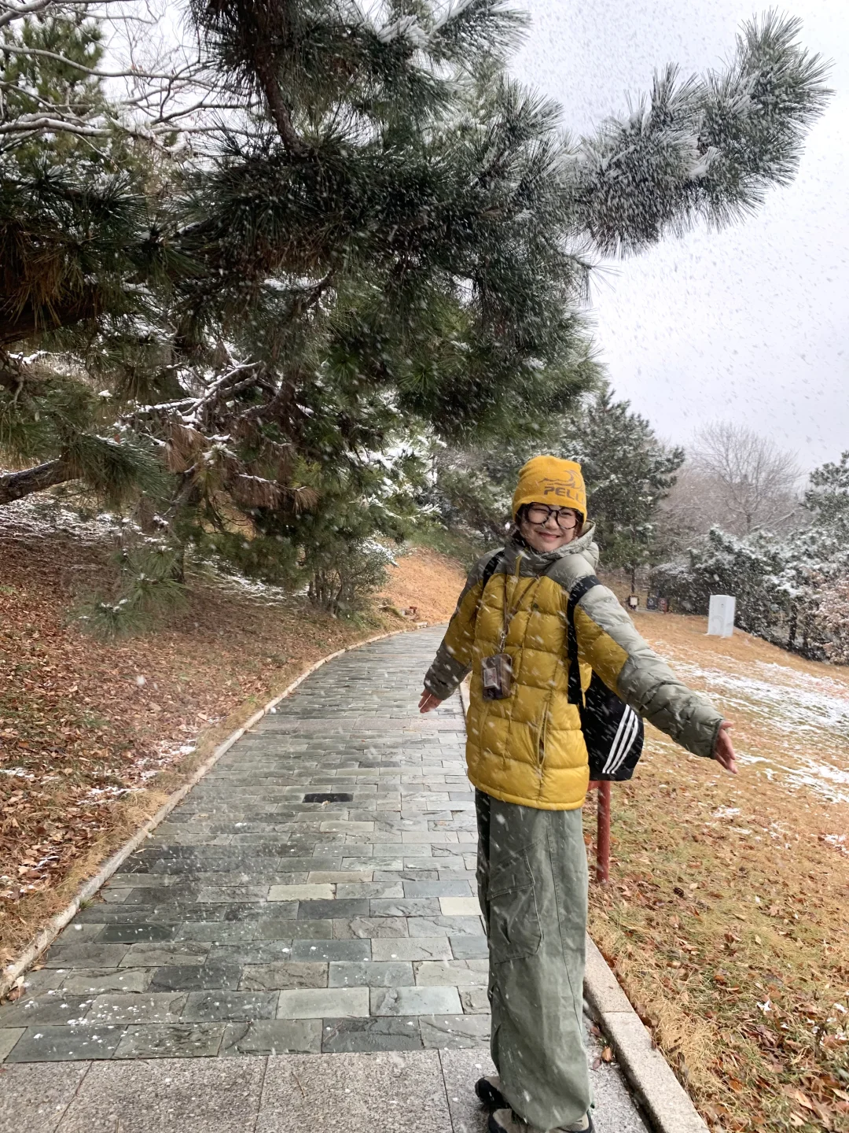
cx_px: 424
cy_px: 566
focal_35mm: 26
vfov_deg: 67.3
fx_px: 850
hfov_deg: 53.1
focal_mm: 4.25
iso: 50
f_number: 1.8
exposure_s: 1/121
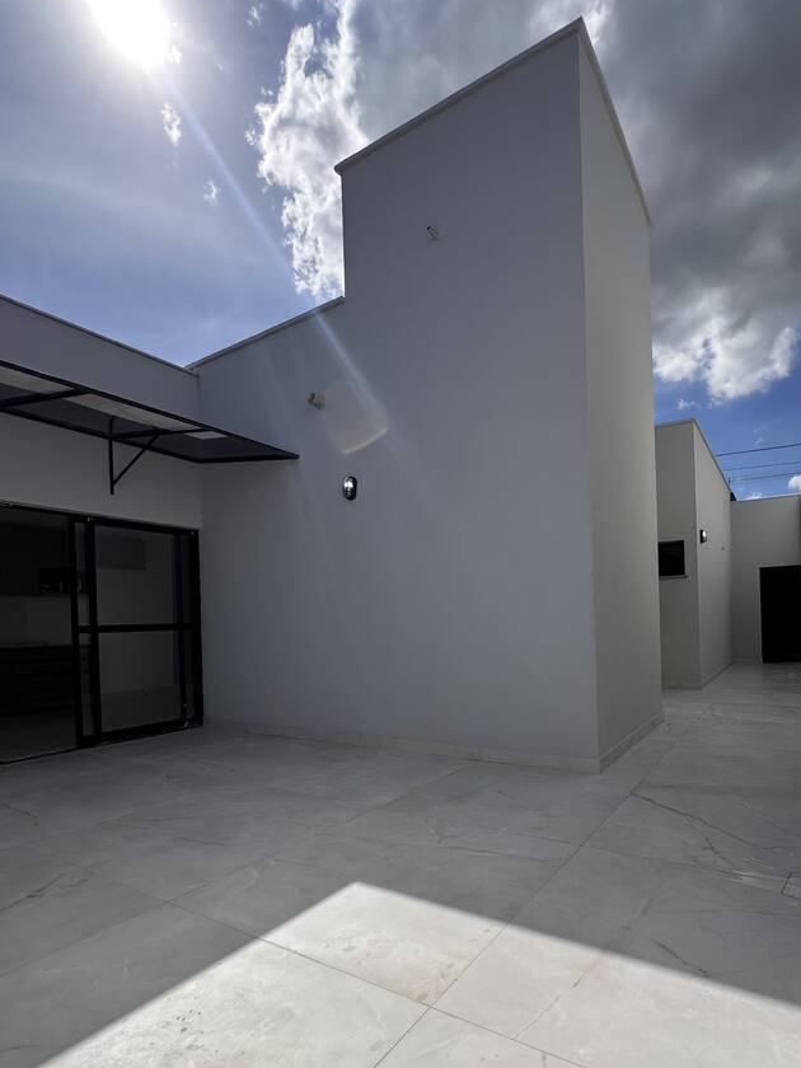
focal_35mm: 18
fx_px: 555
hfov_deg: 71.0
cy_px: 628
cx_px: 474
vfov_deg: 86.9
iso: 50
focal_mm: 2.22
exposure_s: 1/3731
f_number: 2.2
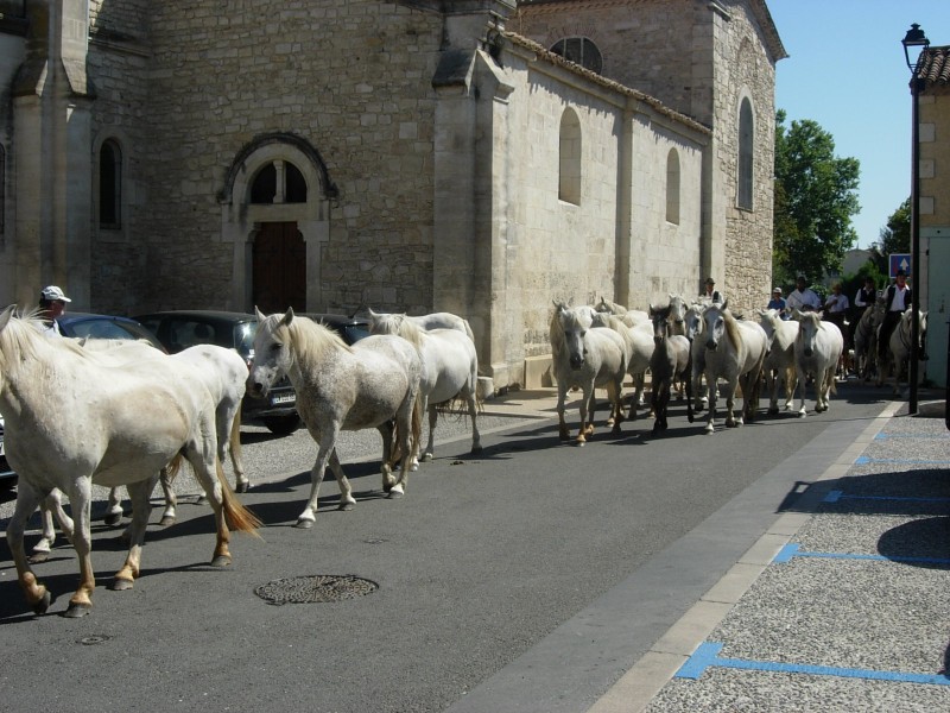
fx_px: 1125
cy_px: 356
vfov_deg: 35.1
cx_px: 475
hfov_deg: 45.8
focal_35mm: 41
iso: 64
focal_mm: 8.5
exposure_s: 1/724
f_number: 4.9
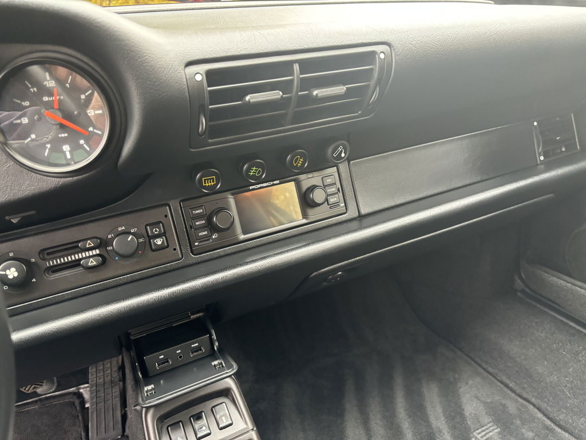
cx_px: 293
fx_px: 440
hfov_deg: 67.3
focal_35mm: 26
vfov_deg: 53.1
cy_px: 220
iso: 400
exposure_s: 1/60
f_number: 1.6
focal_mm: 5.96
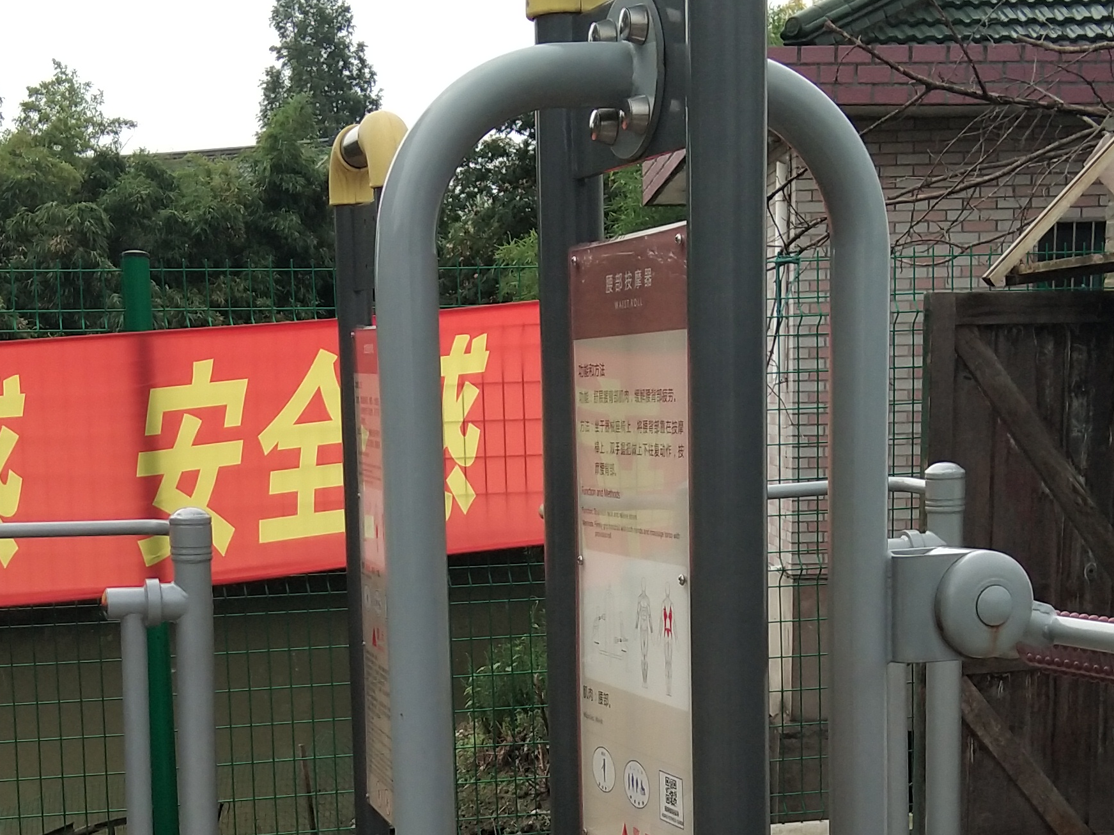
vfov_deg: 19.6
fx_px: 2381
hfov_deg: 26.3
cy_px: 725
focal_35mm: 74
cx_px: 502
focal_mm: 3.69
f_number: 2.2
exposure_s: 1/765
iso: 50
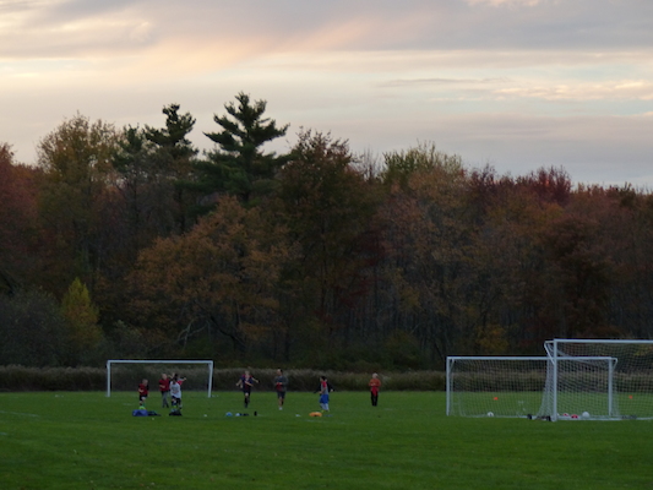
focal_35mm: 155
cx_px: 326
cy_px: 245
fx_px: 2925
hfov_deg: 12.7
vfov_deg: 9.6
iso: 250
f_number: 2.8
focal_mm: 27.8
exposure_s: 1/80
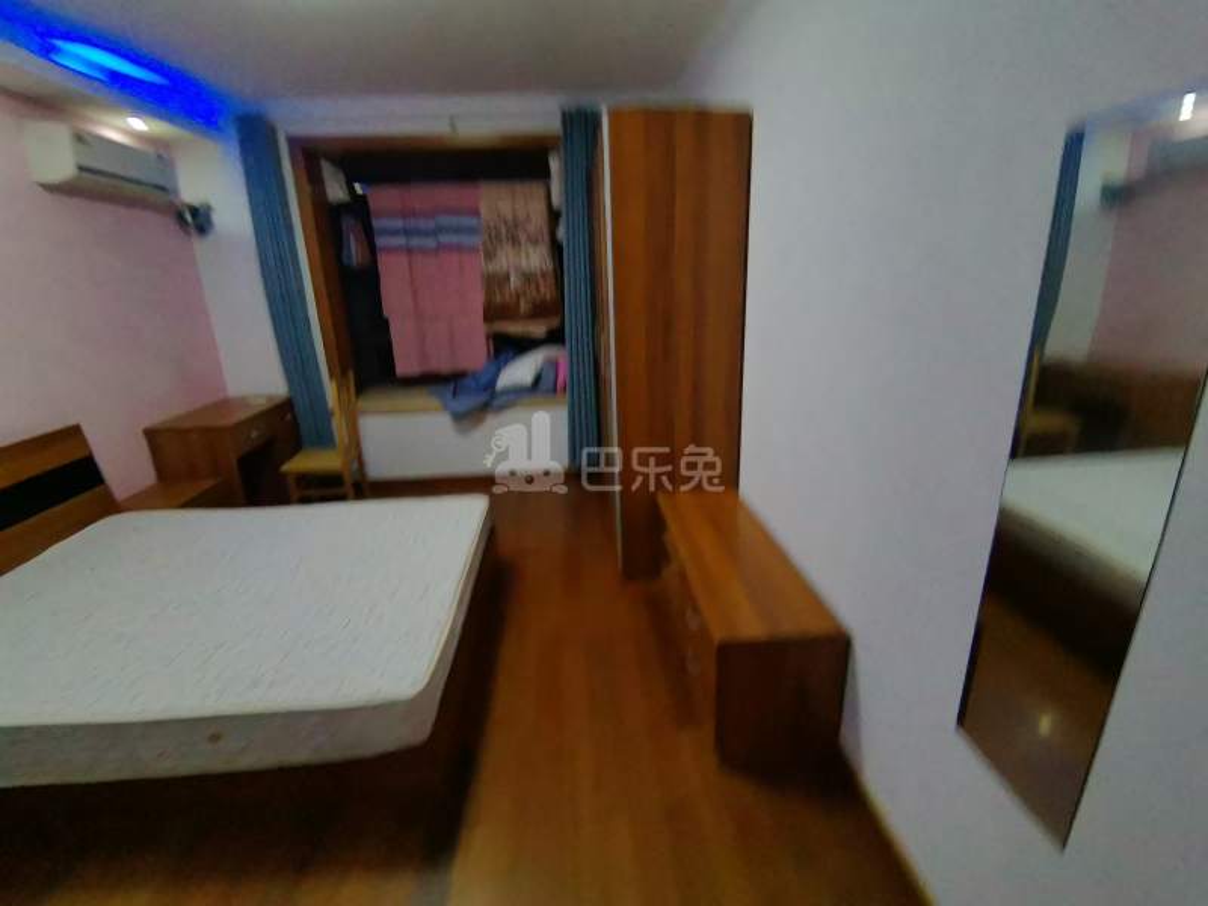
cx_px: 604
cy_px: 453
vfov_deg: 78.1
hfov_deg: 94.5
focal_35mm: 16
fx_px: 558
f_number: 2.2
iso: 320
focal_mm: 1.68
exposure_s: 1/33.3
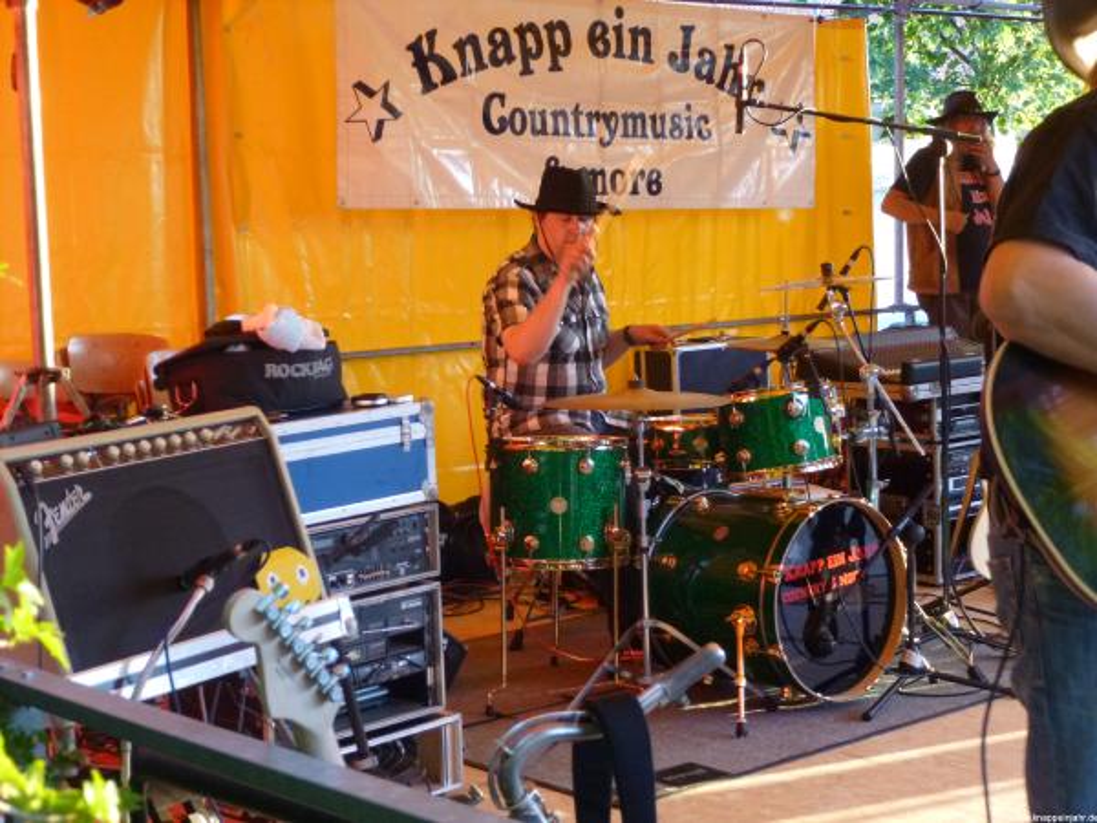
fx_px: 1901
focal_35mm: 60
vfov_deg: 24.4
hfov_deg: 32.2
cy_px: 412
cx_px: 548
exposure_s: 1/30
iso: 400
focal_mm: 10.7
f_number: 4.3
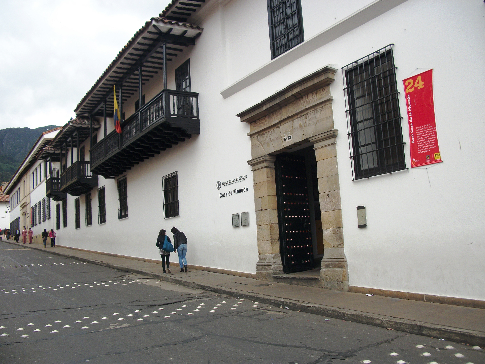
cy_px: 182
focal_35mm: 32
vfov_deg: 44.2
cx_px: 242
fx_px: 448
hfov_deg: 56.8
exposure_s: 1/100
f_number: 8.8
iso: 80
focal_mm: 5.7
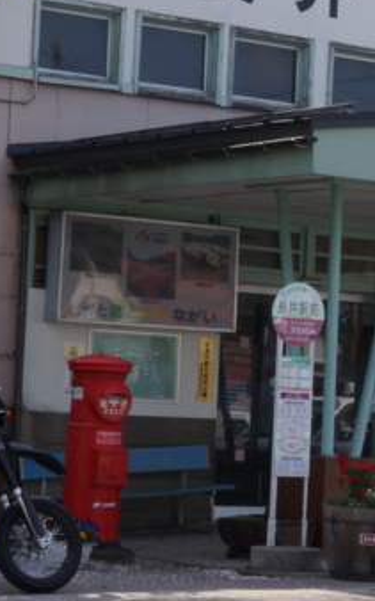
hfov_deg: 9.3
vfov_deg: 14.9
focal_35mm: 140
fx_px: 2291
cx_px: 320
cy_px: 166
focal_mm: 39
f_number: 25
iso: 320
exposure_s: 1/60
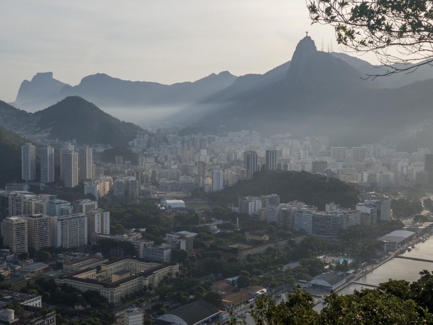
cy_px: 162
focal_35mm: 52
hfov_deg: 36.8
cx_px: 216
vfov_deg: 28.0
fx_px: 650
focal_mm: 6
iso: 16
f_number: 2.4
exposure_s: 1/4800
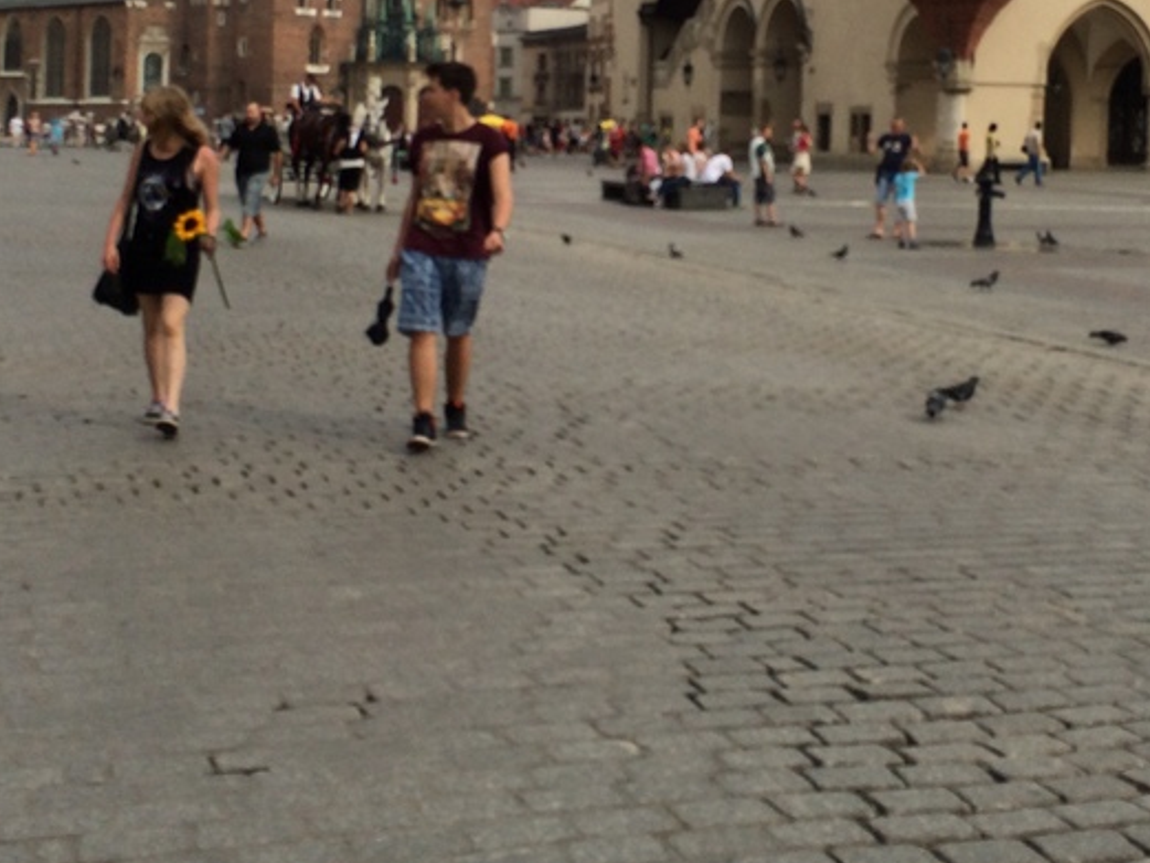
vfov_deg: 24.4
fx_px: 1961
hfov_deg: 32.6
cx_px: 671
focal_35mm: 59
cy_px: 155
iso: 32
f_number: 2.2
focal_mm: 4.12
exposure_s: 1/2053
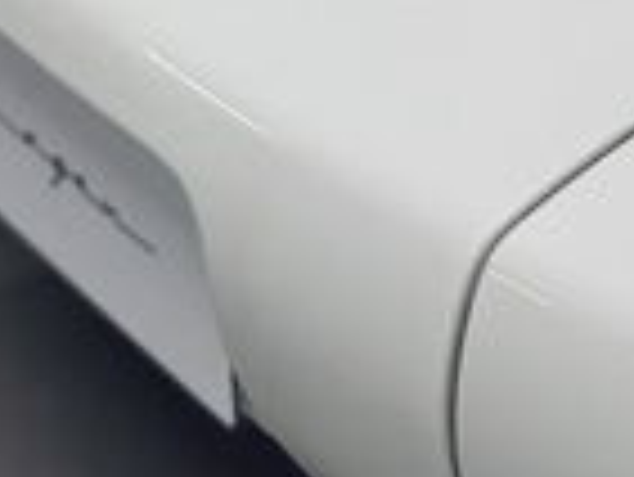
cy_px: -266
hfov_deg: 12.8
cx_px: 1331
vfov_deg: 10.9
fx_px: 2401
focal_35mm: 131
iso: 64
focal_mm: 6.76
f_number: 1.78
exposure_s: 1/100
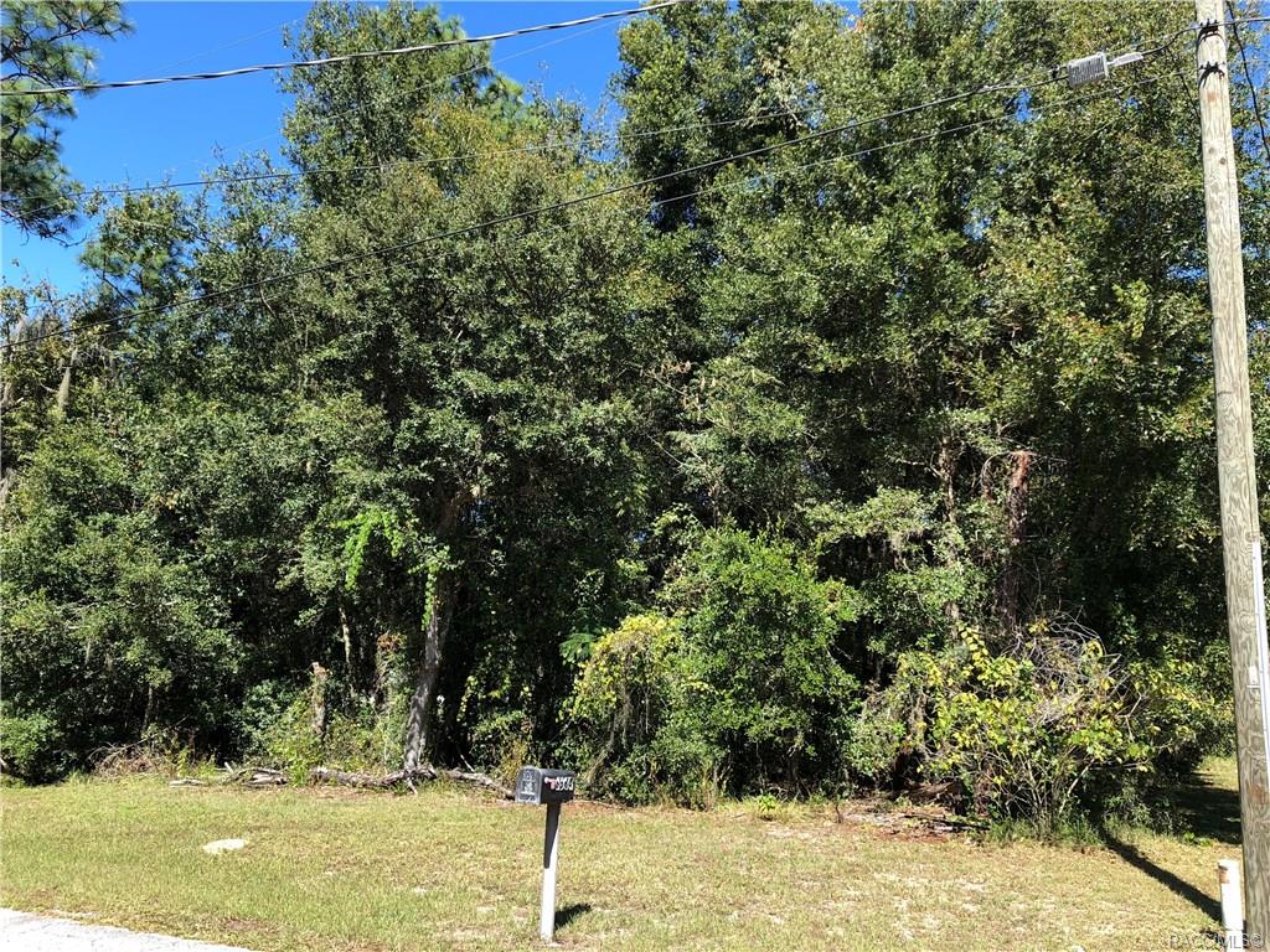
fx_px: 1027
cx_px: 635
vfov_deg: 49.7
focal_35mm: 28
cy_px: 476
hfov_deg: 63.4
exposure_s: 1/505
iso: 20
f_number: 1.8
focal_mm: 4
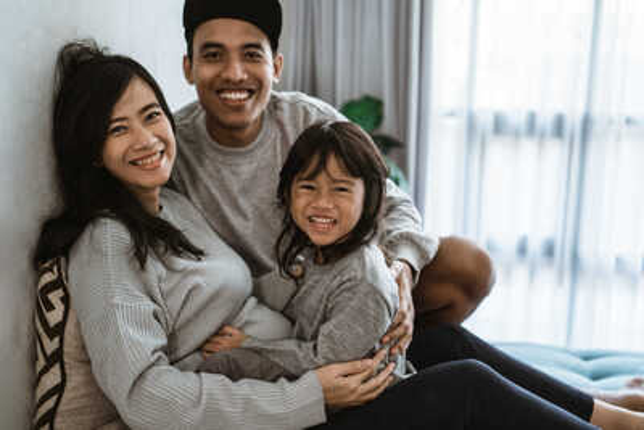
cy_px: 215
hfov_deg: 48.4
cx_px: 322
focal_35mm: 40
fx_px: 716
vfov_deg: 33.4
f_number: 2
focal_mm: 40
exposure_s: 1/200
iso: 1000
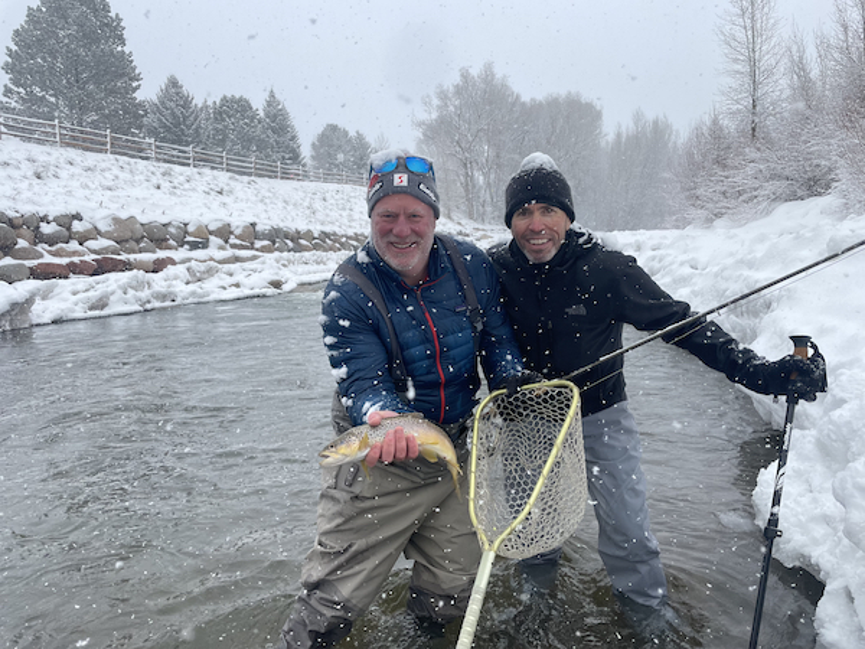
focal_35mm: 26
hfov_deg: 67.3
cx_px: 432
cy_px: 324
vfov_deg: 53.1
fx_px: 650
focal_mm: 4.2
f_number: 1.6
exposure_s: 1/1006
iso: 32
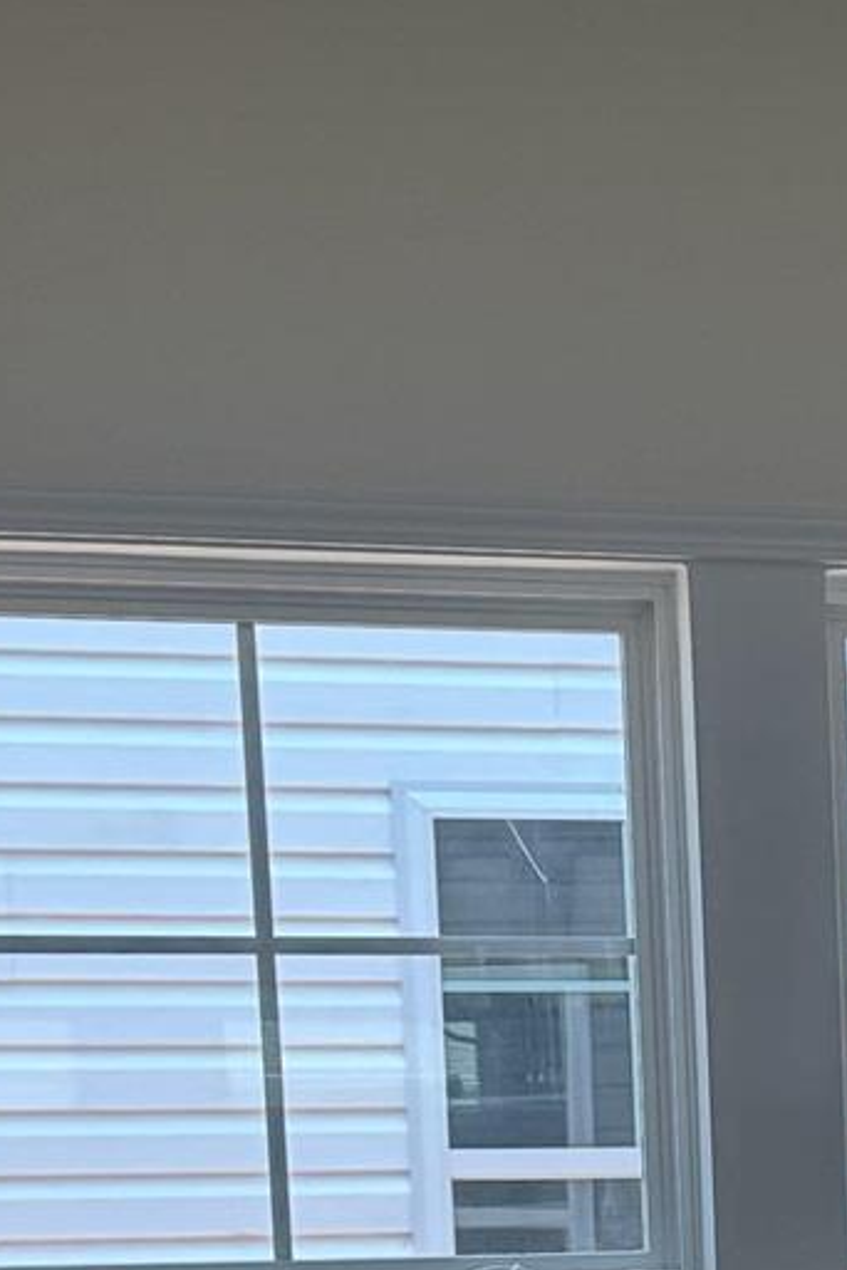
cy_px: 1532
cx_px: 1275
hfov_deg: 11.7
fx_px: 3952
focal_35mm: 112
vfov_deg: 17.4
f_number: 1.78
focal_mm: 6.86
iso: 80
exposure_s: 1/330
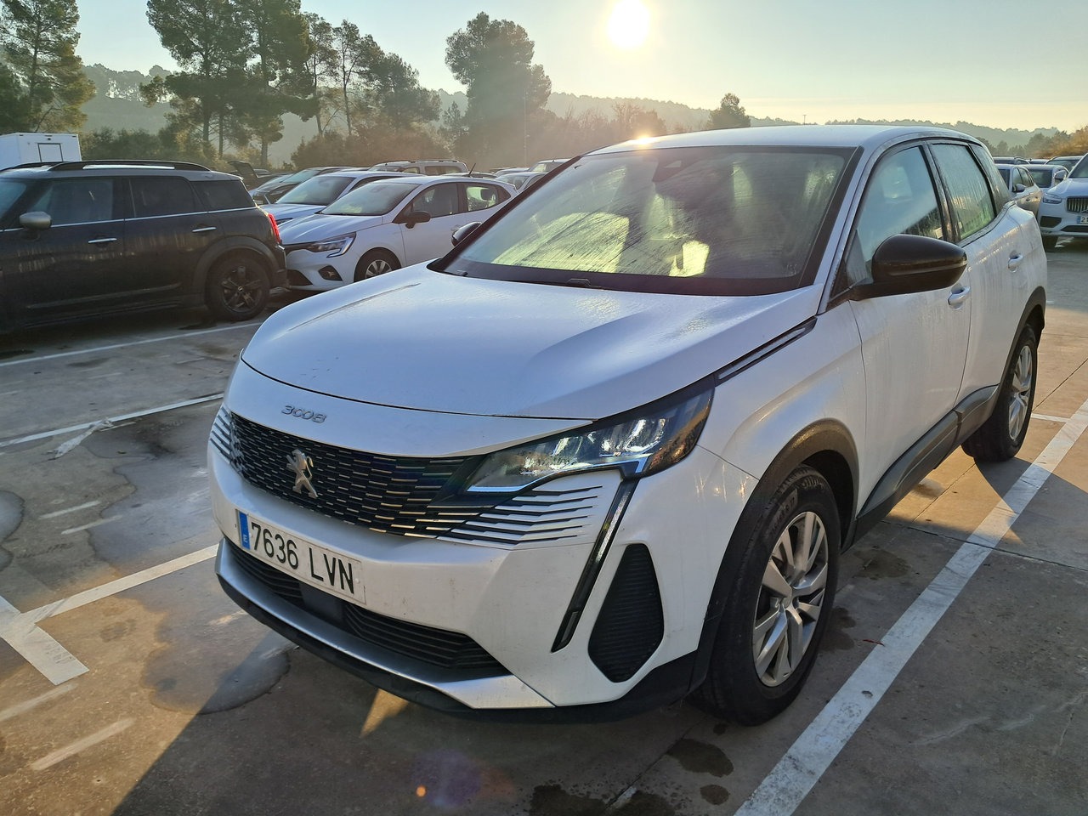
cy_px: 408
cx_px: 544
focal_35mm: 27
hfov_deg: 65.3
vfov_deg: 51.4
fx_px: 849
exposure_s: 1/556
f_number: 1.8
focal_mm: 4
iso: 50
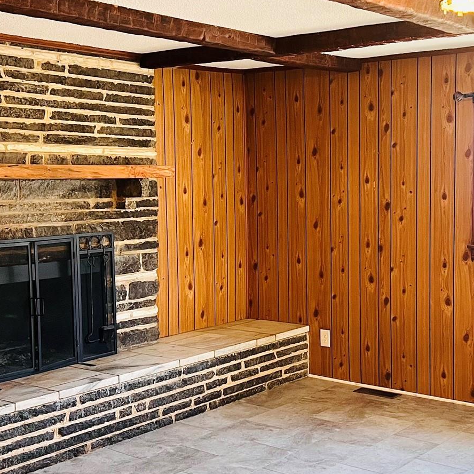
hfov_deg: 32.2
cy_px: 266
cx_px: 270
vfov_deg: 32.2
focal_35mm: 53
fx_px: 821
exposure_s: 1/60
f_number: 1.5
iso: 200
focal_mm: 5.7
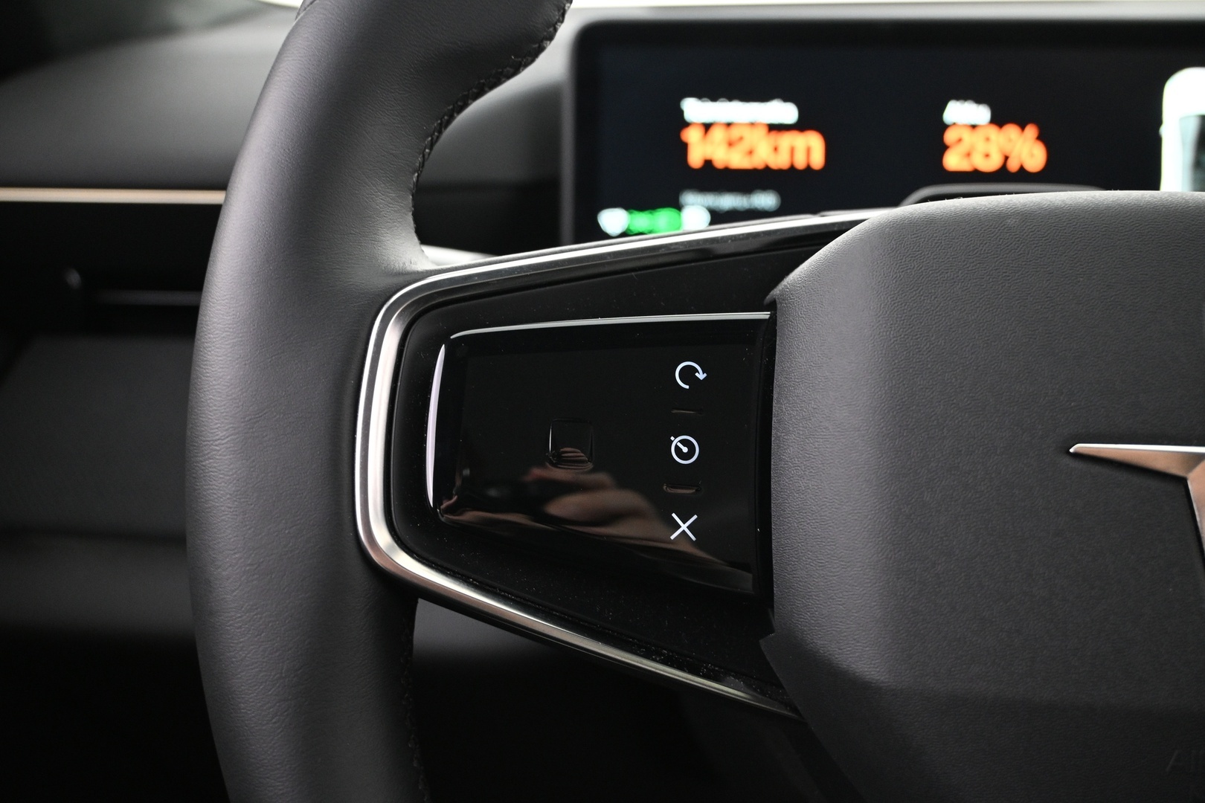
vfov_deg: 36.2
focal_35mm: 37
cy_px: 402
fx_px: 1230
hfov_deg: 52.2
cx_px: 602
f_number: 4.2
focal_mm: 24.5
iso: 1600
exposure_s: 1/13
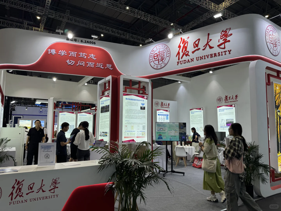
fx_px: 195
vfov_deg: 56.8
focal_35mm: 24
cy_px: 106
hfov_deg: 71.6
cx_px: 140
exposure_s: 1/282
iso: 80
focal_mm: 6.76
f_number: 1.78
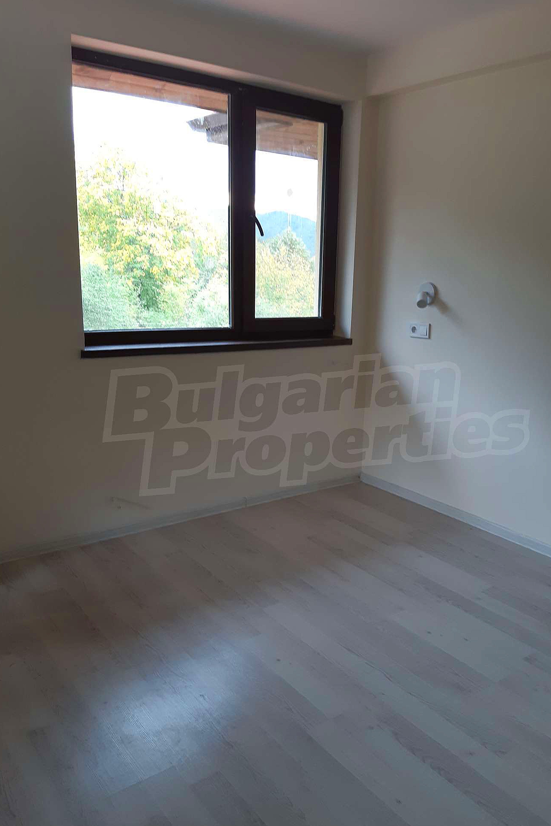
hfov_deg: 46.3
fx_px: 643
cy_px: 425
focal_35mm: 28
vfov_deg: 65.5
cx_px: 316
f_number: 1.7
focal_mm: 3.92
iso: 100
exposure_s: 1/50
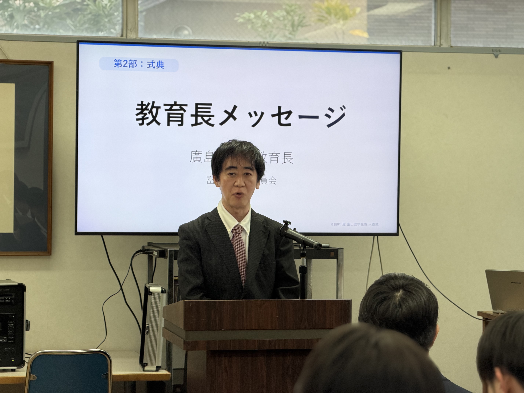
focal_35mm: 100
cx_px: 262
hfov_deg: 19.6
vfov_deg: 14.8
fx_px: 1514
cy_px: 196
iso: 160
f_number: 2.8
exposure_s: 1/100
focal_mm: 16.89
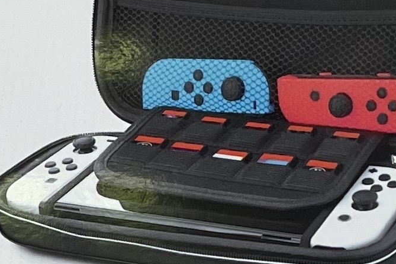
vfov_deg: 8.2
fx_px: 1793
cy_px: 436
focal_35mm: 163
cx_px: 86
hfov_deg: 12.6
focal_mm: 4.2
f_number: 1.6
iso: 100
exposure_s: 1/120
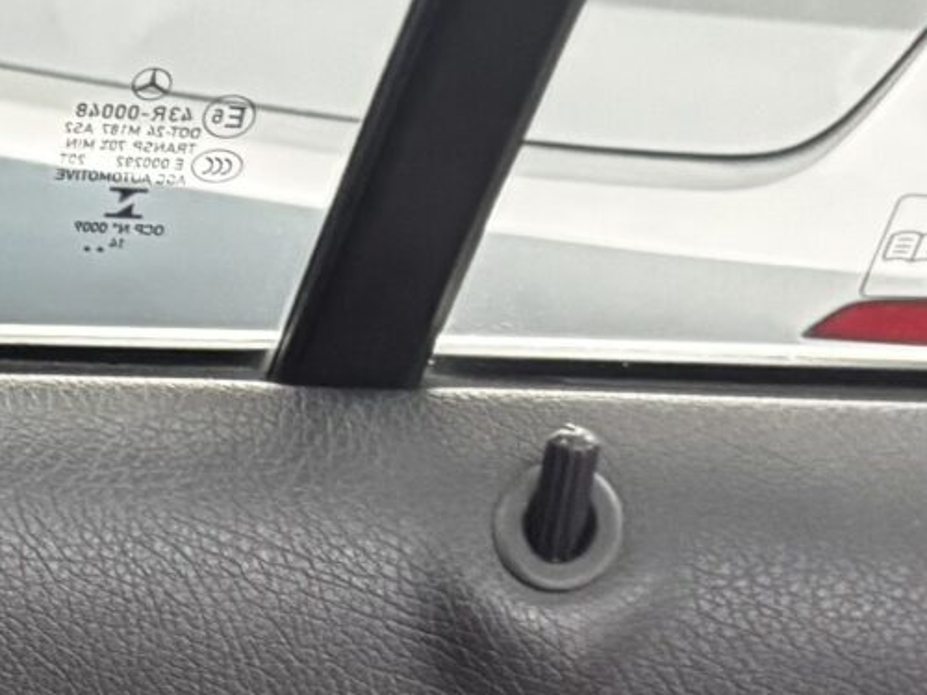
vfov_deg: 10.6
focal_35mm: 123
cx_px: -834
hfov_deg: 13.9
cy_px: 1585
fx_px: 3294
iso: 640
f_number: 1.78
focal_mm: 6.76
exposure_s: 1/50
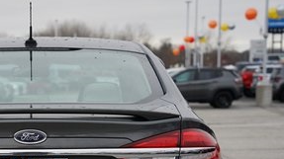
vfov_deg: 9.2
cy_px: 175
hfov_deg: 16.2
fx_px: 986
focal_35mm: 131
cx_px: 31
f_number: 4
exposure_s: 1/160
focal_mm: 56
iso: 320
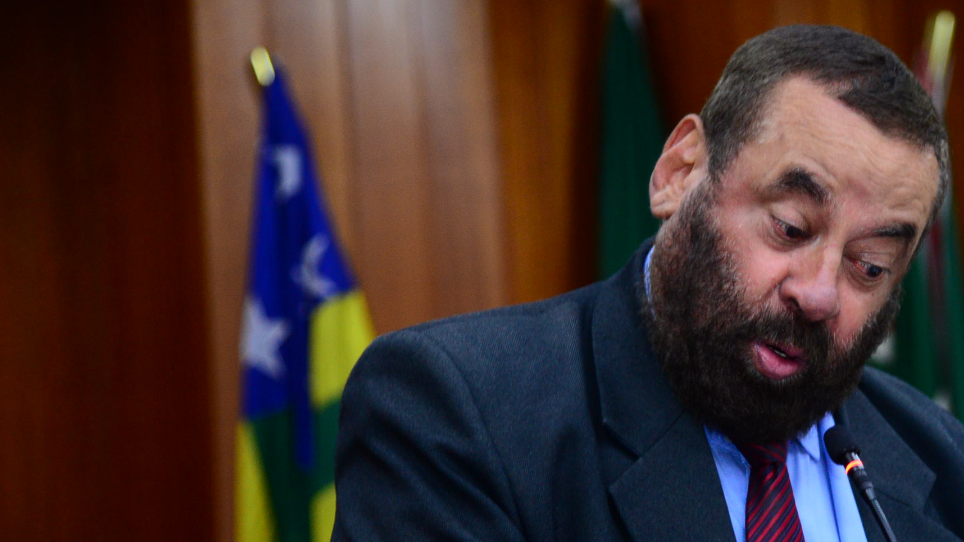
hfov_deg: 13.5
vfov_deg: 7.7
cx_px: 825
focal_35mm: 158
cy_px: 458
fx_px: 4038
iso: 1600
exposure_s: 1/60
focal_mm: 86
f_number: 4
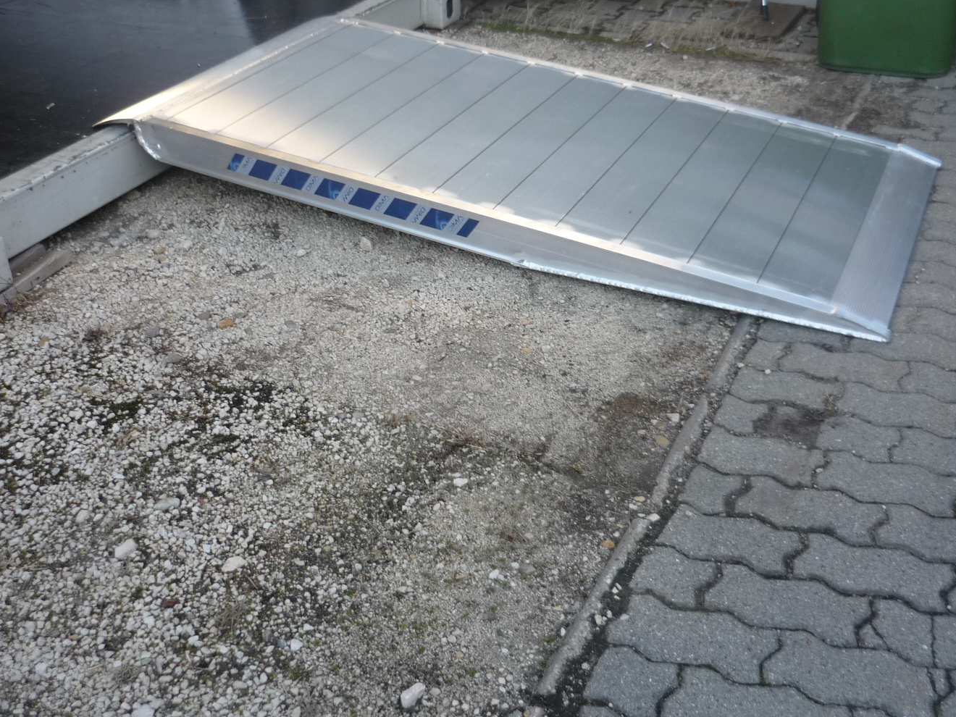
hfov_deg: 46.8
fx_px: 1105
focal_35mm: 40
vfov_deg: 35.9
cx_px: 463
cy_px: 306
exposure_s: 1/125
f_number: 2.8
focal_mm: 5.5
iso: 100
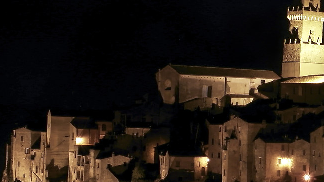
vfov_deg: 7.3
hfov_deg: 12.4
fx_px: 1435
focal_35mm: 167
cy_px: 112
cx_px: 452
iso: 200
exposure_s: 4
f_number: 9
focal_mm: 28
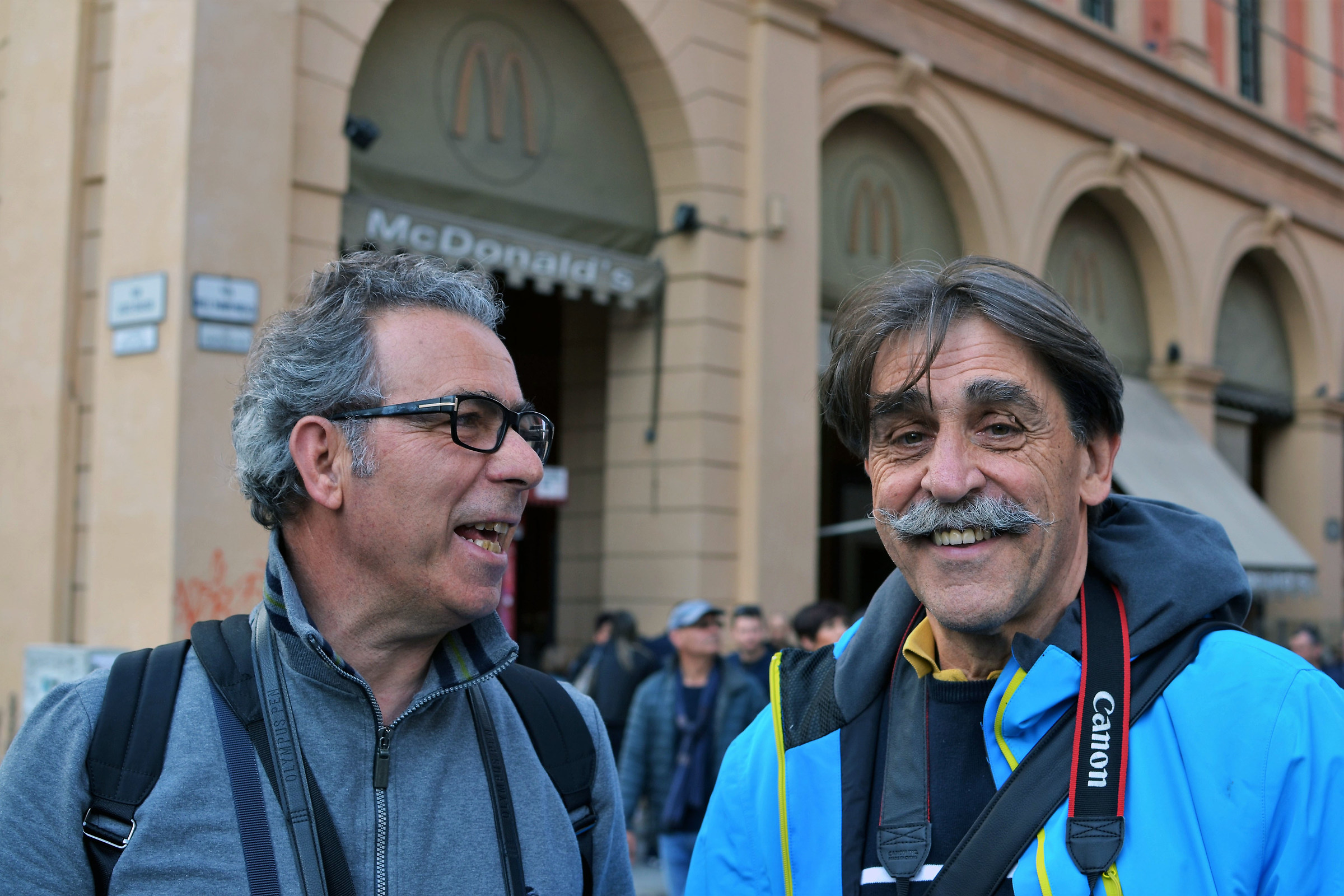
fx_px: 1960
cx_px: 672
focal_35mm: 52
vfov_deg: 25.8
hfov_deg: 37.9
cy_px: 448
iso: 200
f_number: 4.5
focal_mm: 35
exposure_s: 1/200
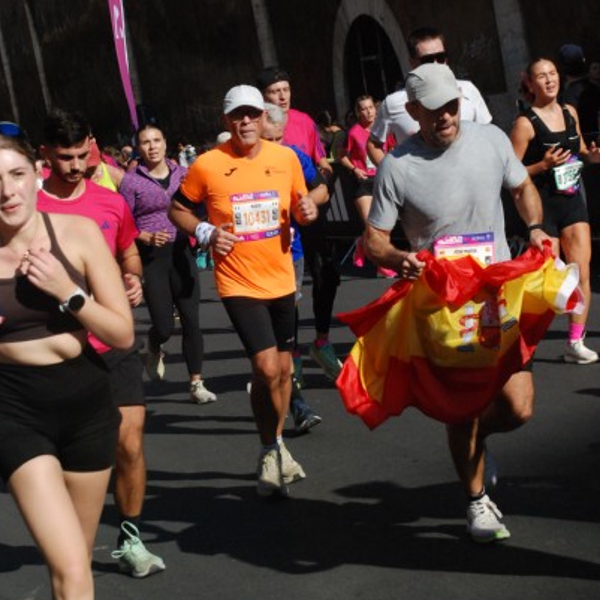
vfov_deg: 15.7
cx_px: 300
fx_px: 2177
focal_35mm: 111
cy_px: 232
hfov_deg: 15.7
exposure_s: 1/2000
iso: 1000
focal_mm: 58
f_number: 9
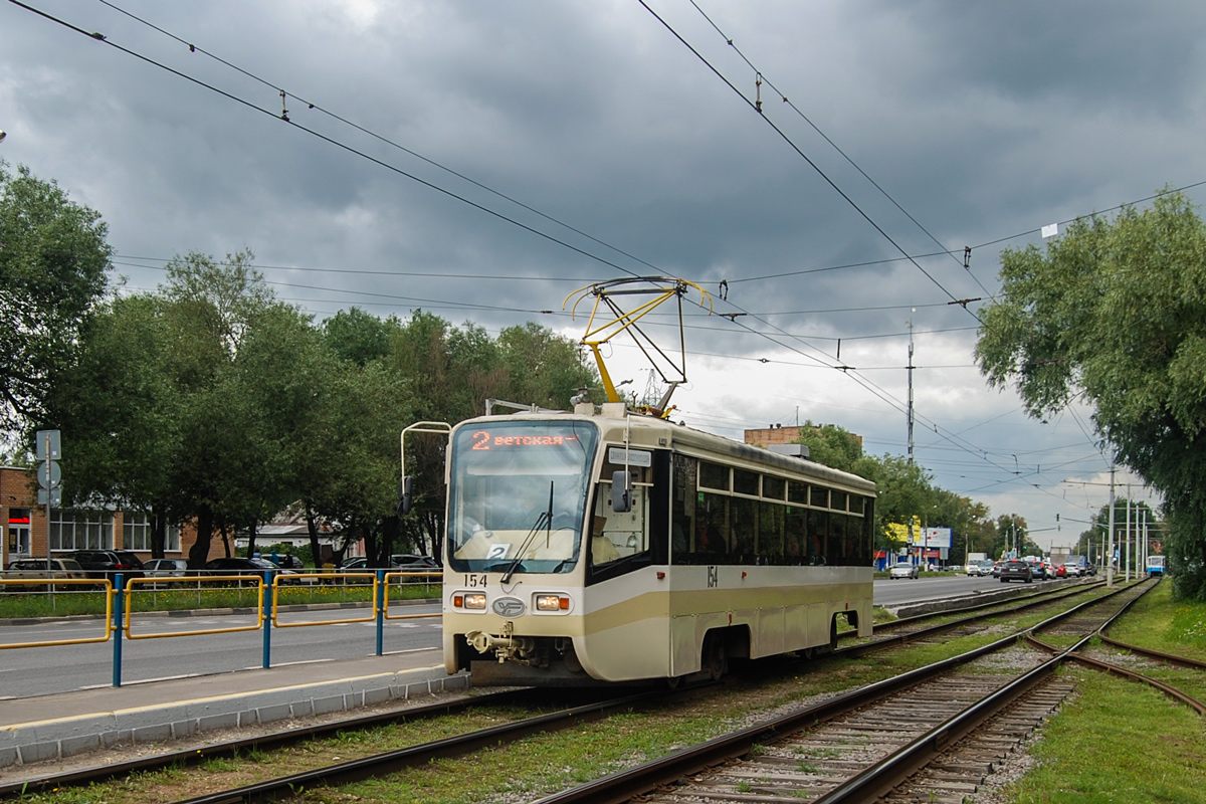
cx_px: 603
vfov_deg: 47.9
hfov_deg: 67.4
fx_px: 904
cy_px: 402
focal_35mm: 27
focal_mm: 18
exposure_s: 1/160
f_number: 6.3
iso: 100
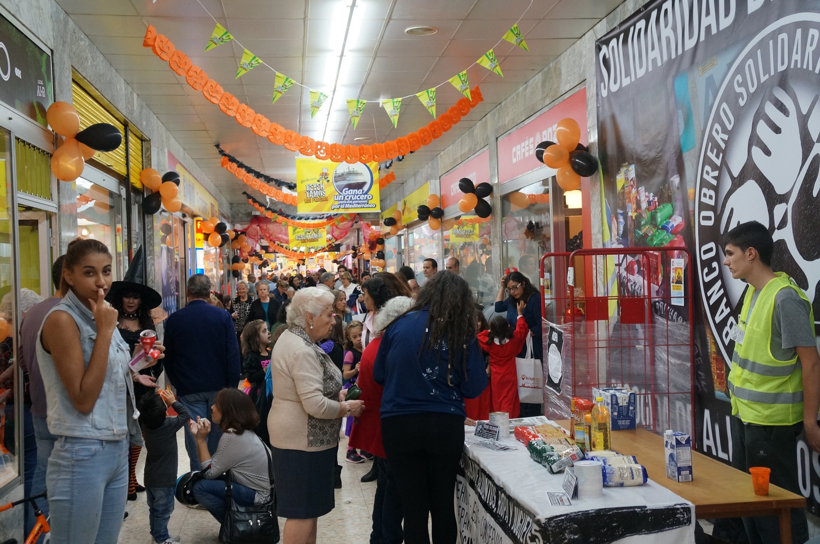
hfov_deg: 48.0
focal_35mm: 40
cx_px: 410
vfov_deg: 32.9
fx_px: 921
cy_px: 272
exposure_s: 1/160
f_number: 4
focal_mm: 27
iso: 800
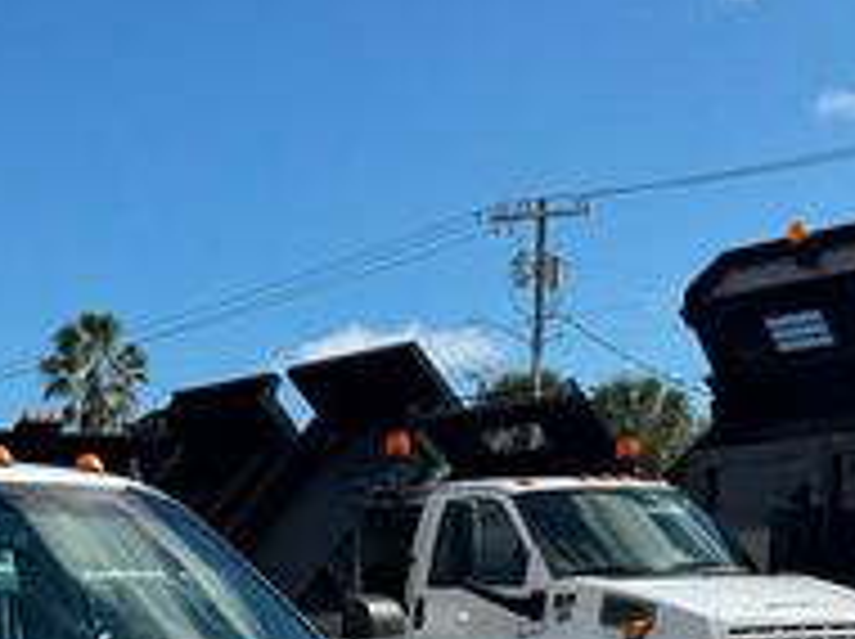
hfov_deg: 23.3
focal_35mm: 81
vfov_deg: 16.4
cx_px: 40
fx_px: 1998
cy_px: 994
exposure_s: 1/6173
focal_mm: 6.76
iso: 80
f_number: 1.78
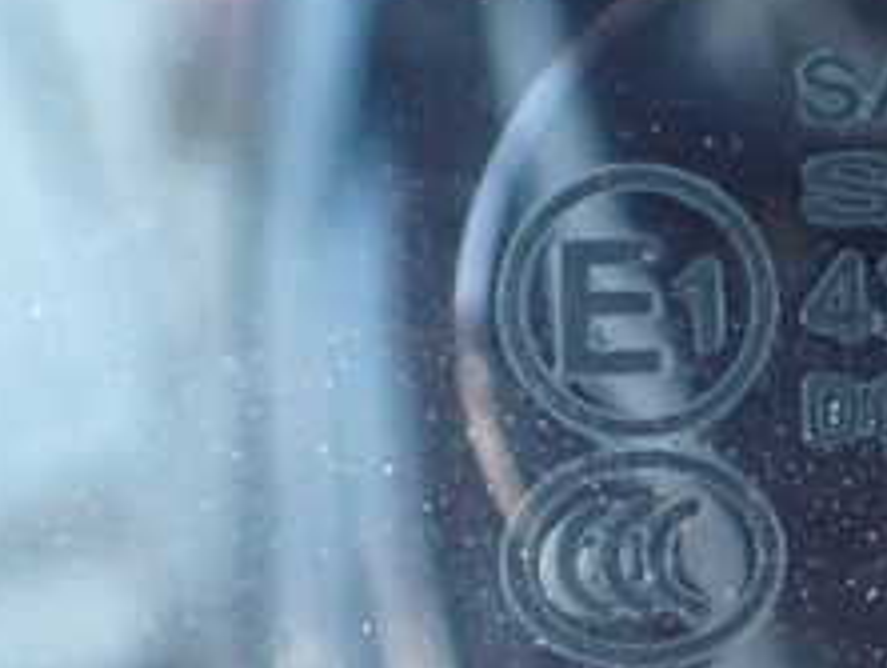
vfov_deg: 18.2
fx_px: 2078
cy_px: 264
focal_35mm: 81
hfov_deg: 22.7
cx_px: 983
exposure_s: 1/60
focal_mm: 5.4
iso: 800
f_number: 2.3
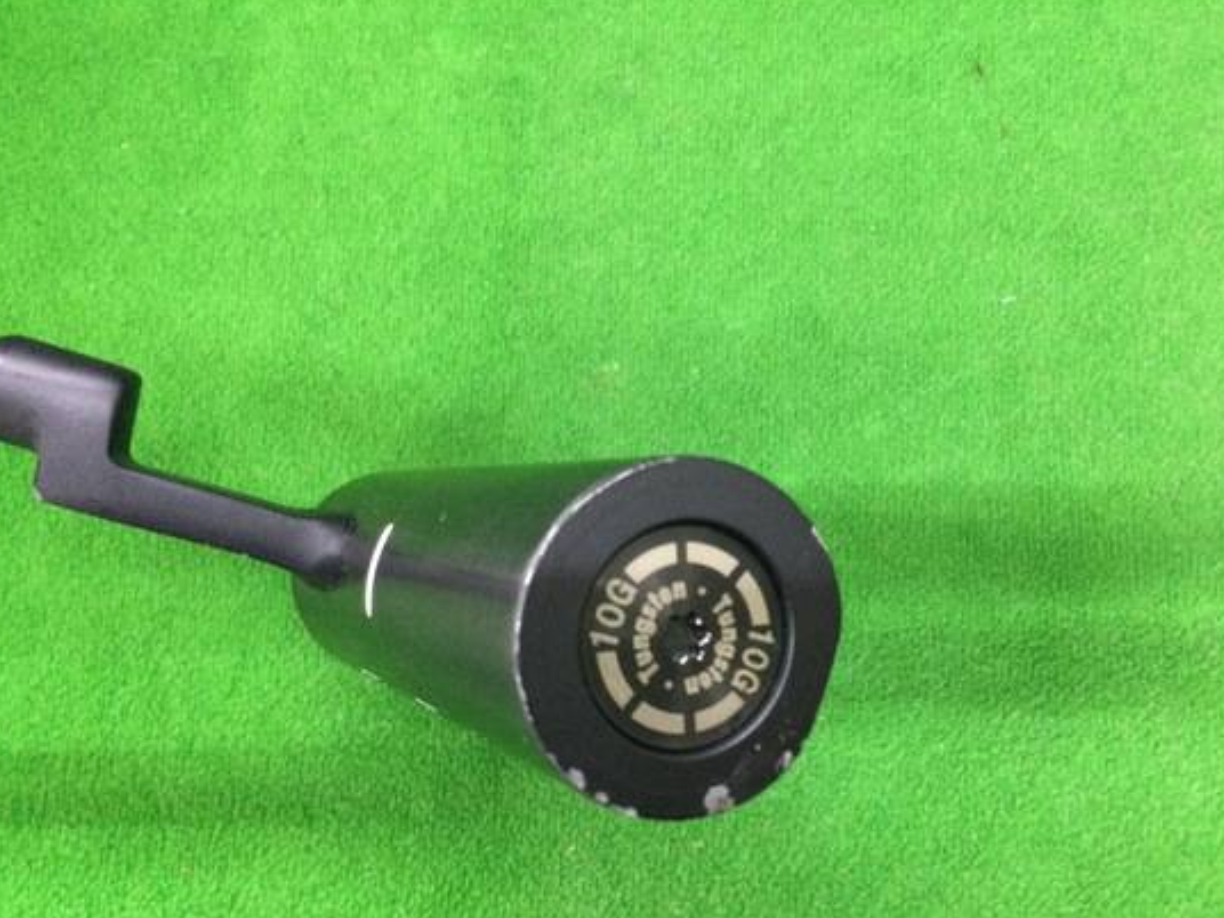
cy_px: 537
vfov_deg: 38.6
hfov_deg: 50.0
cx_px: 706
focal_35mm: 37
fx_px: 1308
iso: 200
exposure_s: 1/20
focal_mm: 3.3
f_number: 2.4
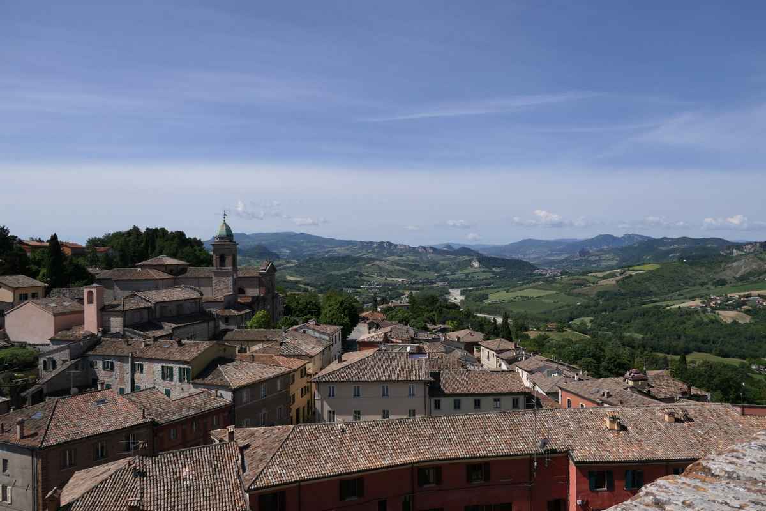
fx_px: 511
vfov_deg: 53.1
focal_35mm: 24
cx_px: 383
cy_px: 256
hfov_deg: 73.7
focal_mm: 8.8
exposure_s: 1/400
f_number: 4
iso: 125
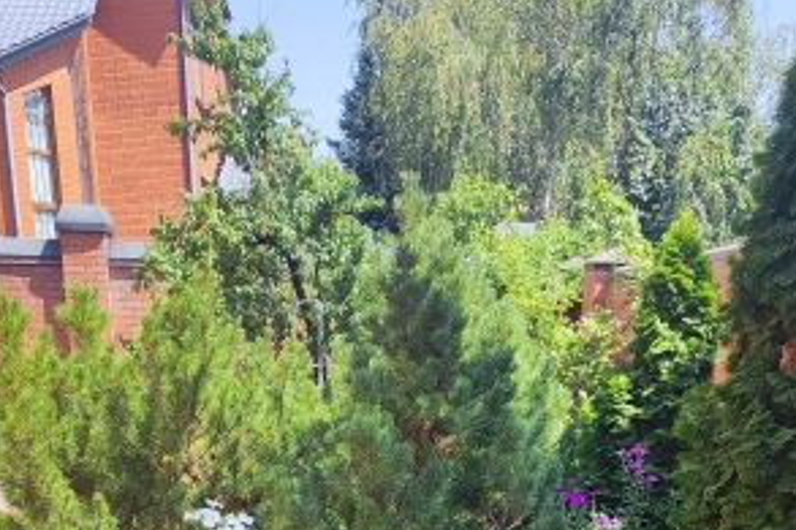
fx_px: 1127
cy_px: 631
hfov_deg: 38.8
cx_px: 448
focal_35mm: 51
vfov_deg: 24.1
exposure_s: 1/1672
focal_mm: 5.4
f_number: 1.8
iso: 50
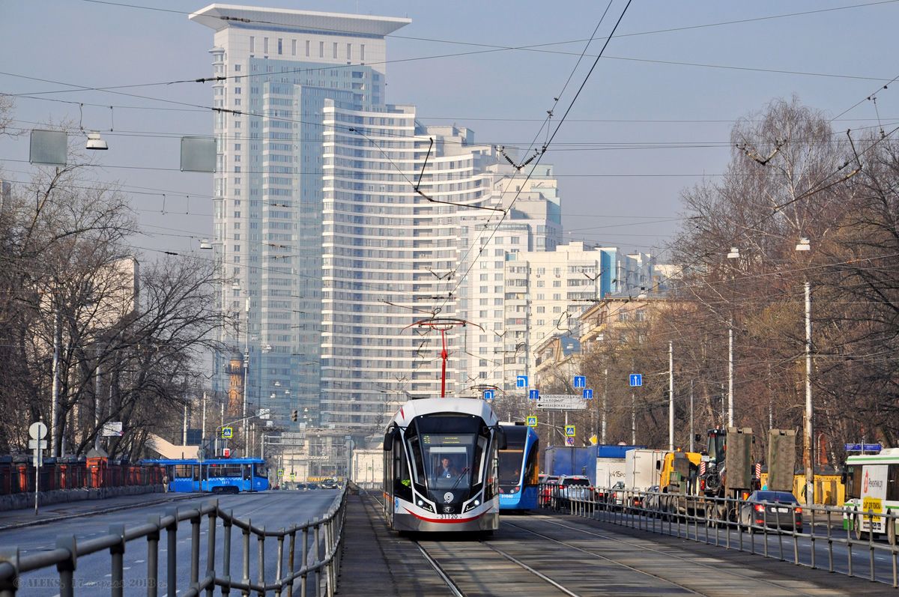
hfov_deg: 18.2
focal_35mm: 112
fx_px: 2806
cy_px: 298
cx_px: 450
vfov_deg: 12.1
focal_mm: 75
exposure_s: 1/500
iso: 200
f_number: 8
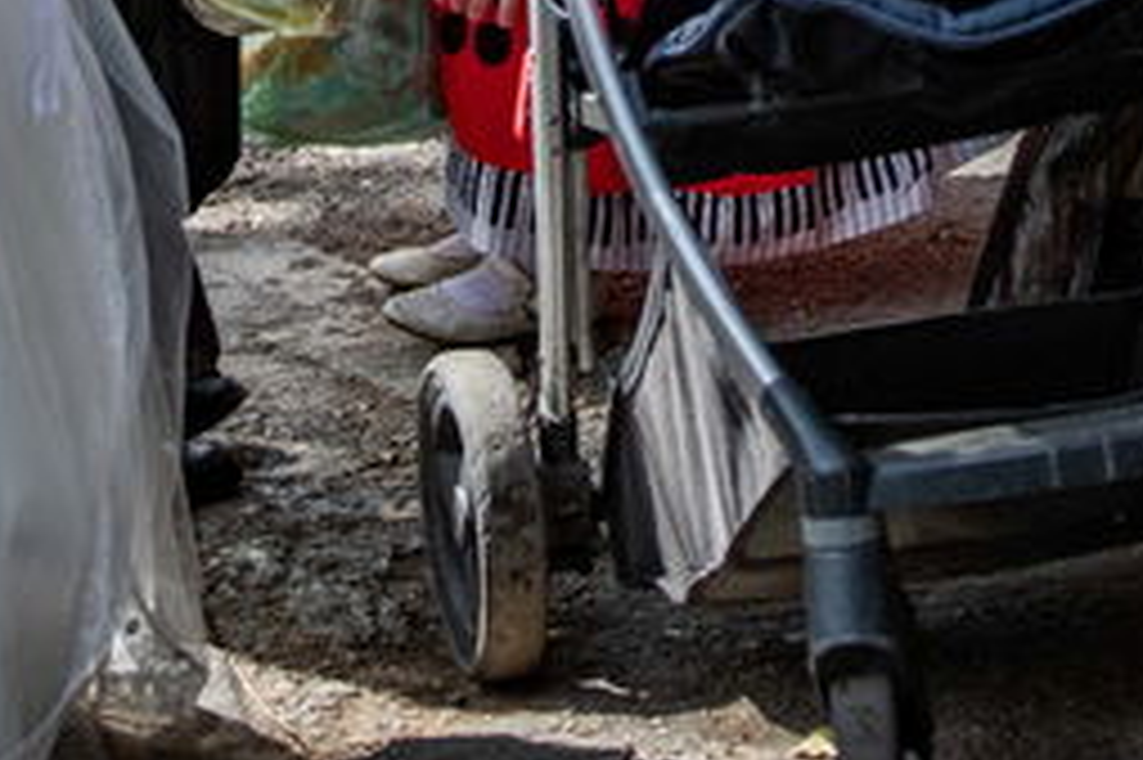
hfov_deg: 10.6
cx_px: 796
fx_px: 6124
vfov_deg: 6.9
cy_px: -654
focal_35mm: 193
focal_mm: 35
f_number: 1.8
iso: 400
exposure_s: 1/8000
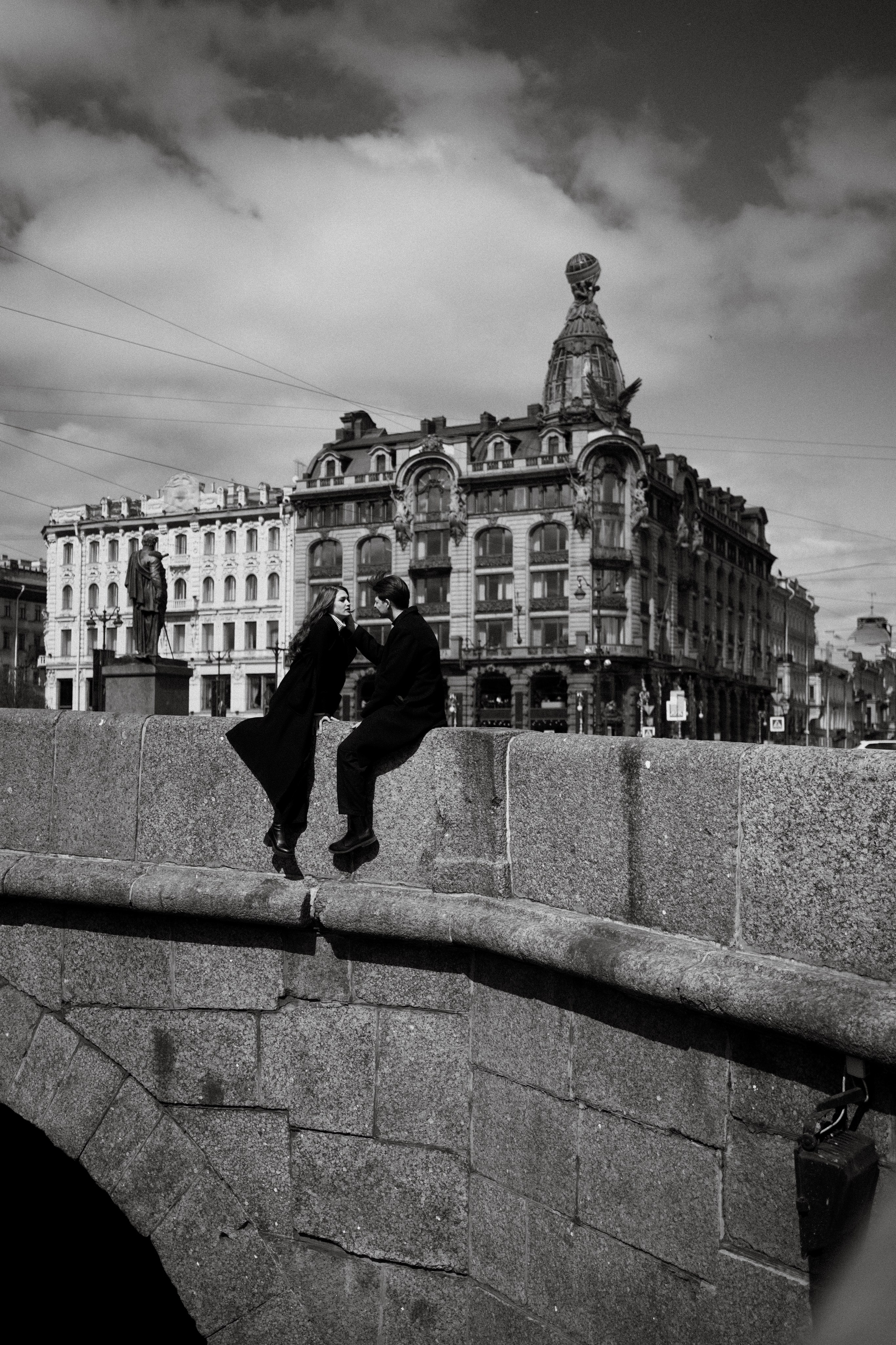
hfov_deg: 37.9
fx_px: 1307
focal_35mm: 35
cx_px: 448
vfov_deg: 54.4
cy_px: 672
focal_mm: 35
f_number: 2.2
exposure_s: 1/8000
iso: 125
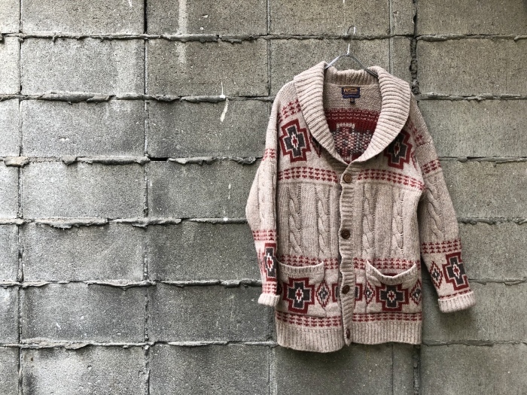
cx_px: 264
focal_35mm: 28
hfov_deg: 63.4
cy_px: 198
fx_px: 426
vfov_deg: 49.7
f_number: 1.8
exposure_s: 1/40
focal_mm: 3.99
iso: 32
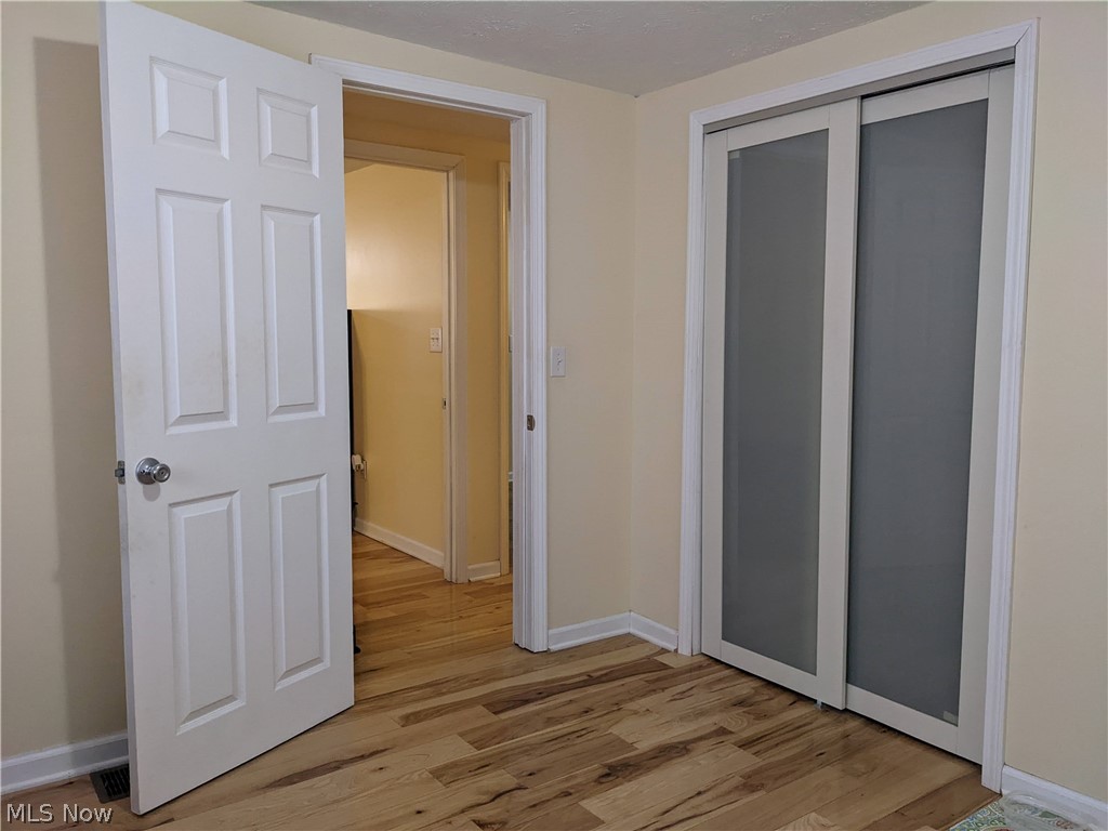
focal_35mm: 27
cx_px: 554
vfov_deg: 51.4
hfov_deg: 65.3
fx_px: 864
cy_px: 416
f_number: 1.73
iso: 55
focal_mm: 4.38
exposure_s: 1/201
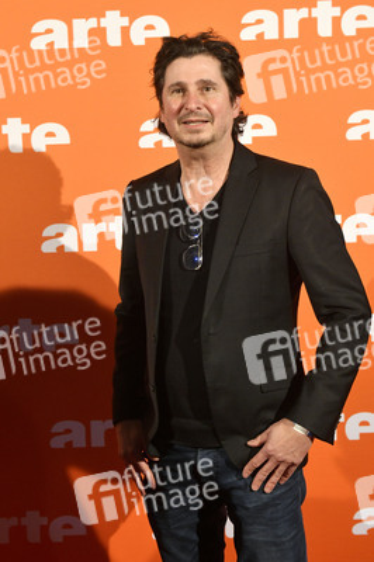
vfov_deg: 38.2
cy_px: 281
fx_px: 812
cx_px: 187
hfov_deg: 25.9
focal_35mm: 52
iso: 2000
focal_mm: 52
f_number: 5.6
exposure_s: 1/160
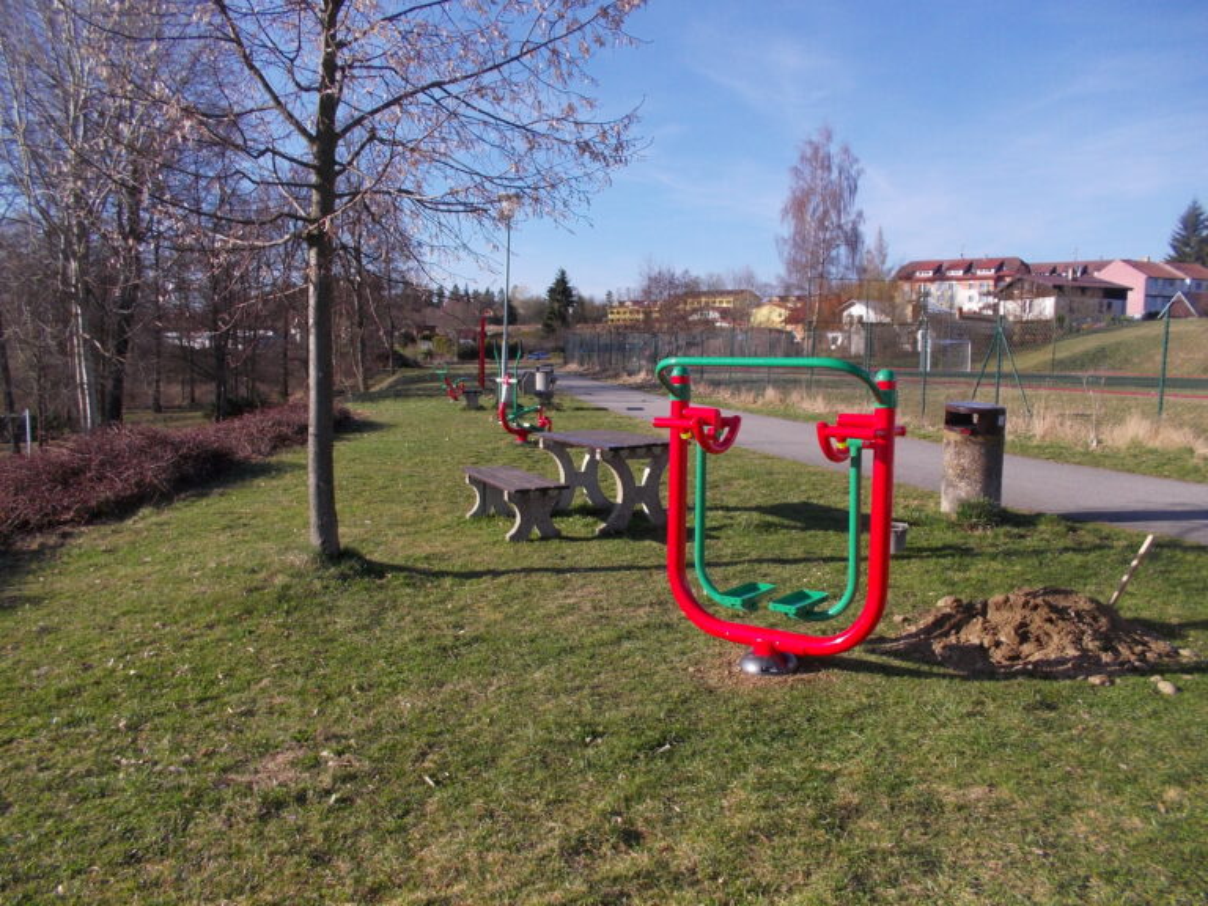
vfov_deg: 48.2
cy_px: 453
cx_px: 604
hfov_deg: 61.7
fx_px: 1012
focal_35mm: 29
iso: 80
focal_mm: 4.1
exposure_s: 1/500
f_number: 3.3
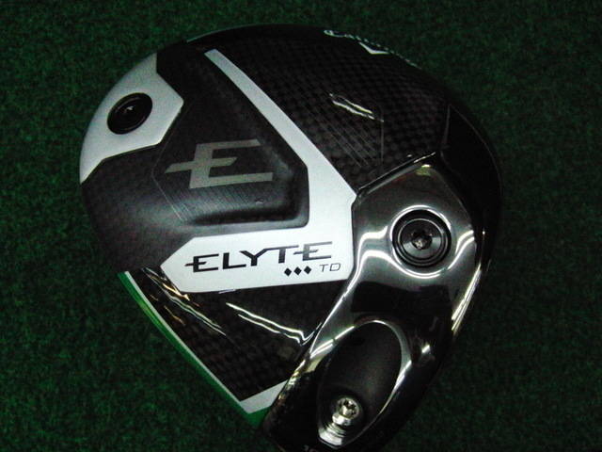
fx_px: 643
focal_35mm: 37
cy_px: 226
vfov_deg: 38.7
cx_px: 301
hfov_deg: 50.1
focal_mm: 6.42
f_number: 3.6
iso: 3200
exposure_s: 1/800
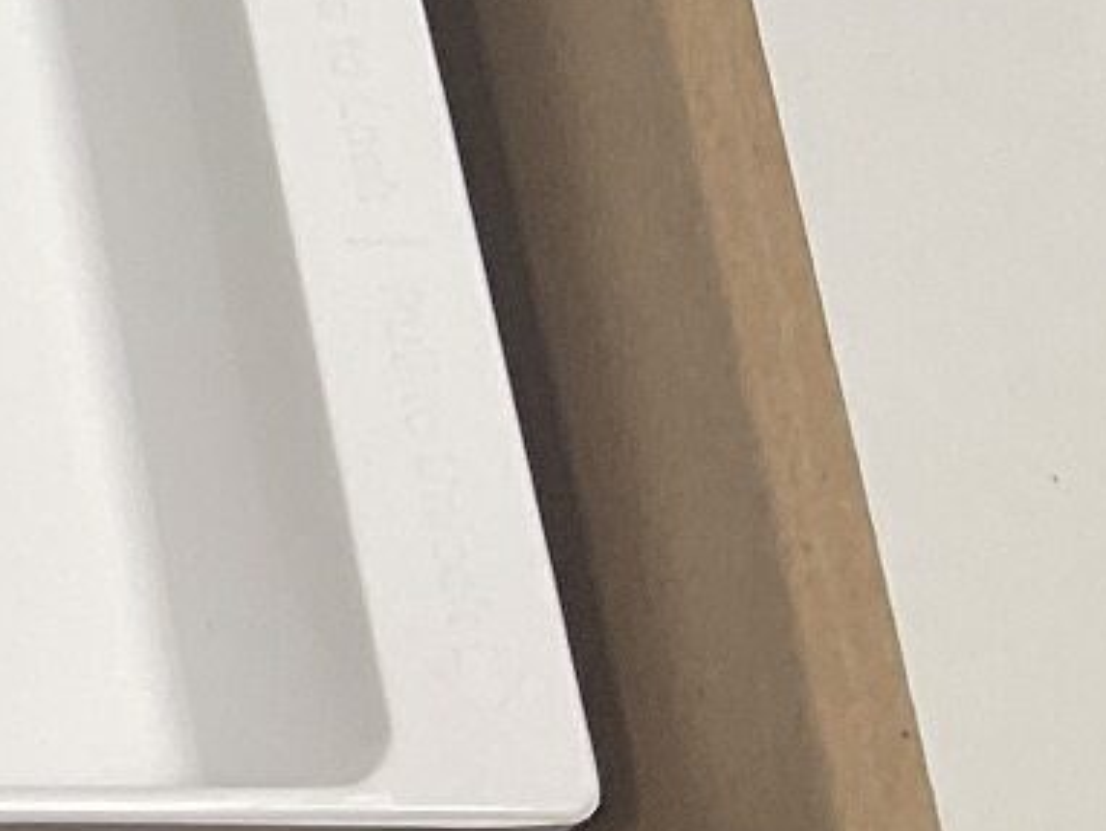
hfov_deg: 11.2
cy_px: -565
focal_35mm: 153
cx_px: -1401
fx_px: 4892
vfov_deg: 9.3
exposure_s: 1/60
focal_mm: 3
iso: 40
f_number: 1.8
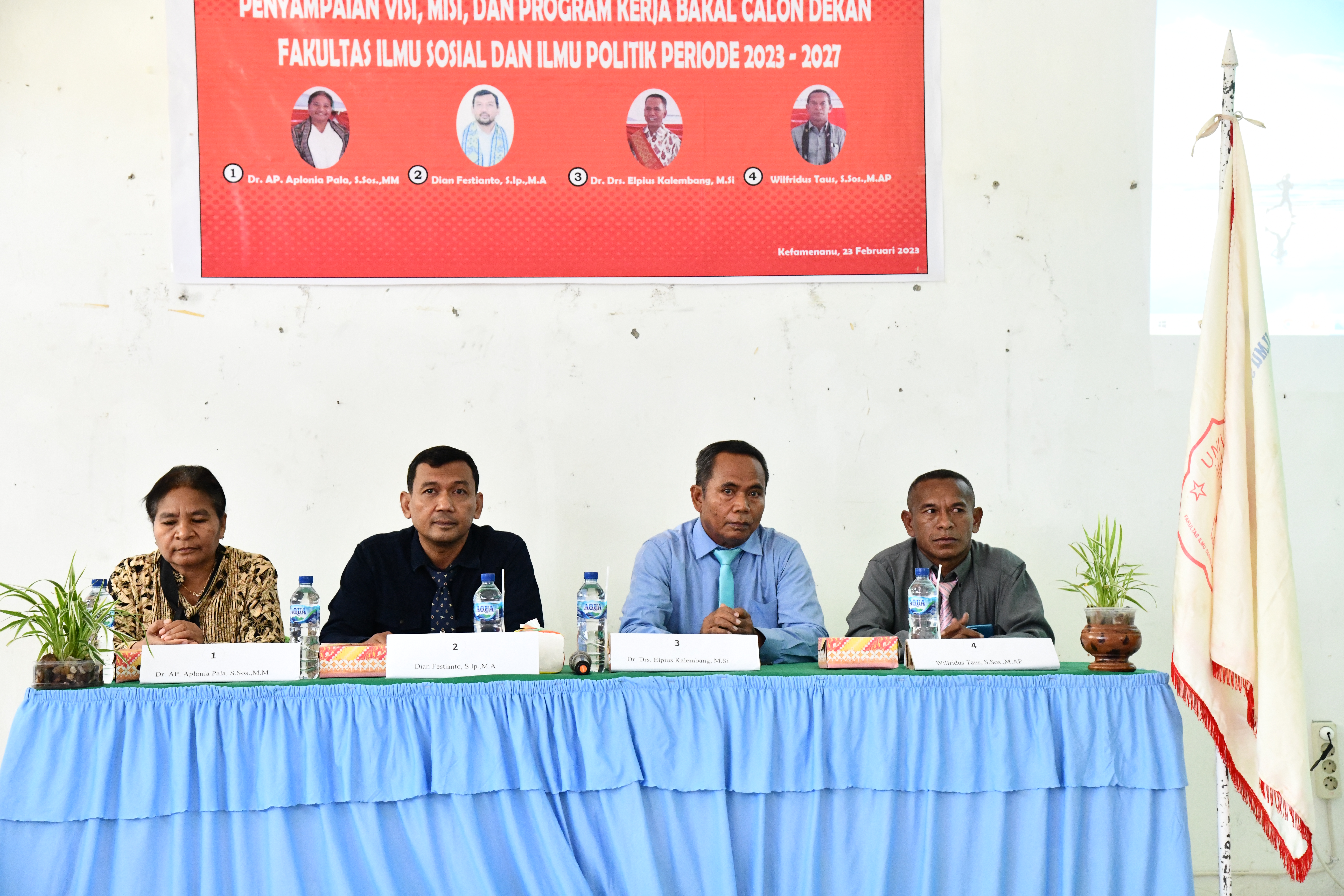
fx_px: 2613
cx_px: 672
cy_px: 448
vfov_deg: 19.5
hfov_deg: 28.8
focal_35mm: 70
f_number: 7.1
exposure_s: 1/200
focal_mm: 70
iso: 8000
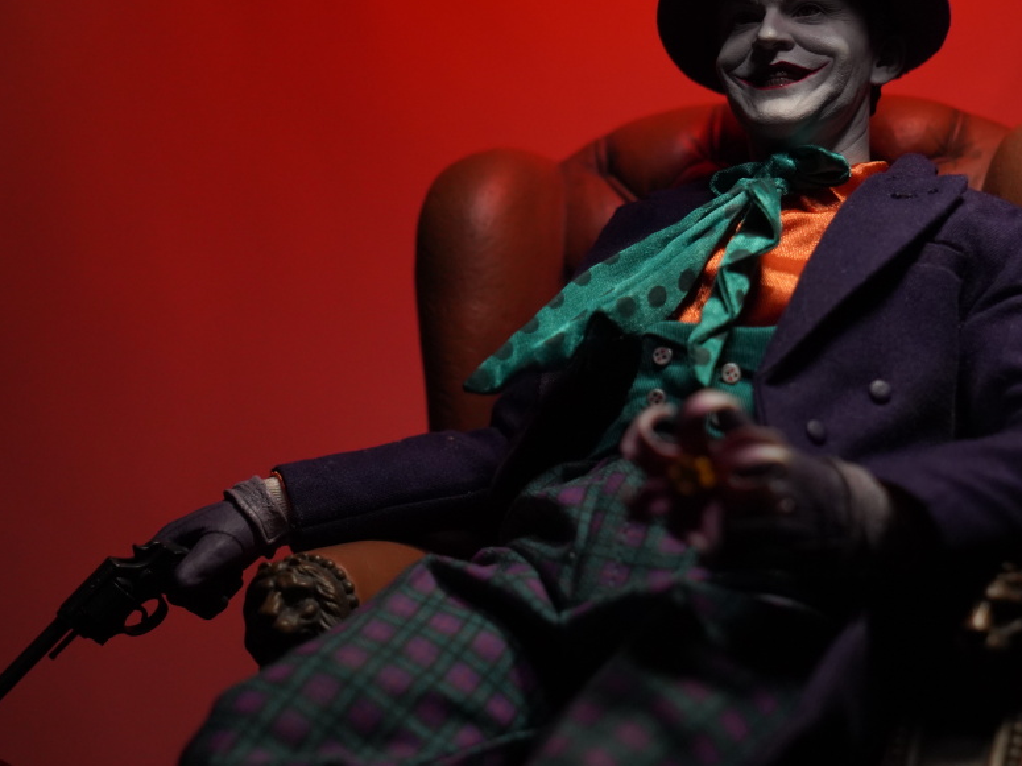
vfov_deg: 22.9
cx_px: 483
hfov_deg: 30.3
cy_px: 363
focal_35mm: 64
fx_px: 1889
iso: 3200
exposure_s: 1/160
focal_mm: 43
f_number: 5.6
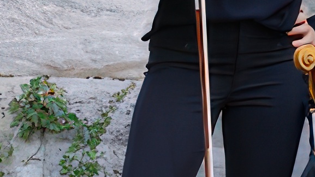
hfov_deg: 8.3
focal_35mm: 256
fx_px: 2137
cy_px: -1
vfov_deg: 4.7
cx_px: 469
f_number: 8
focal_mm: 50
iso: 2000
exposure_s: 1/125
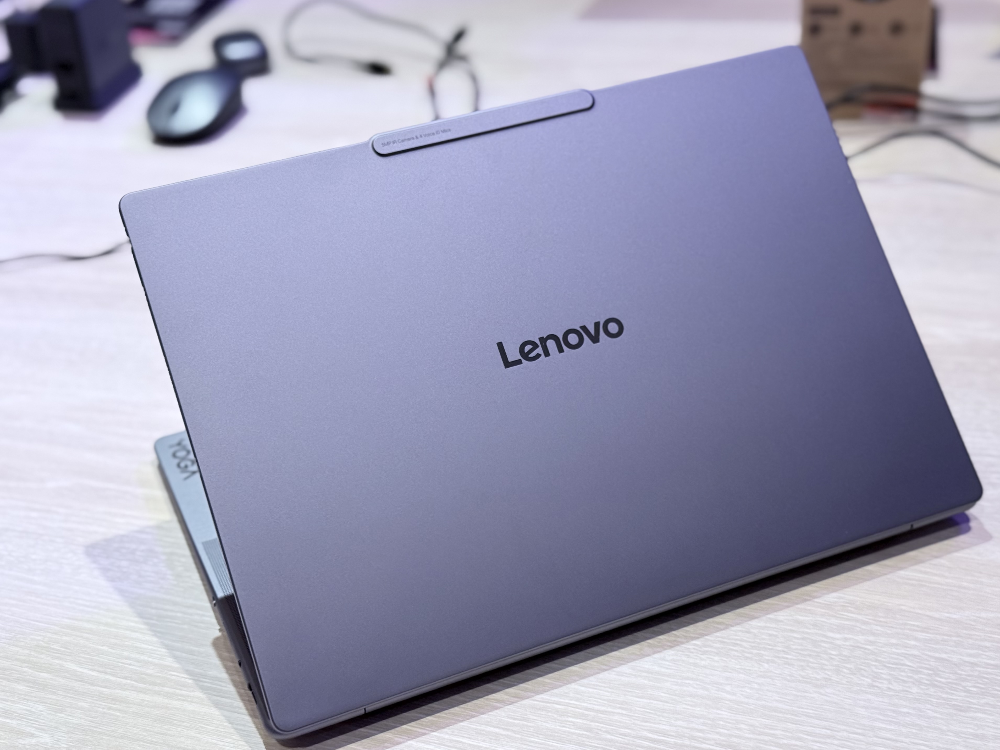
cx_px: 500
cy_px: 375
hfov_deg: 39.7
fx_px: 1387
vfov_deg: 30.3
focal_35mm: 48
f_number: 1.78
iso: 200
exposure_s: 1/200
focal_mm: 6.76
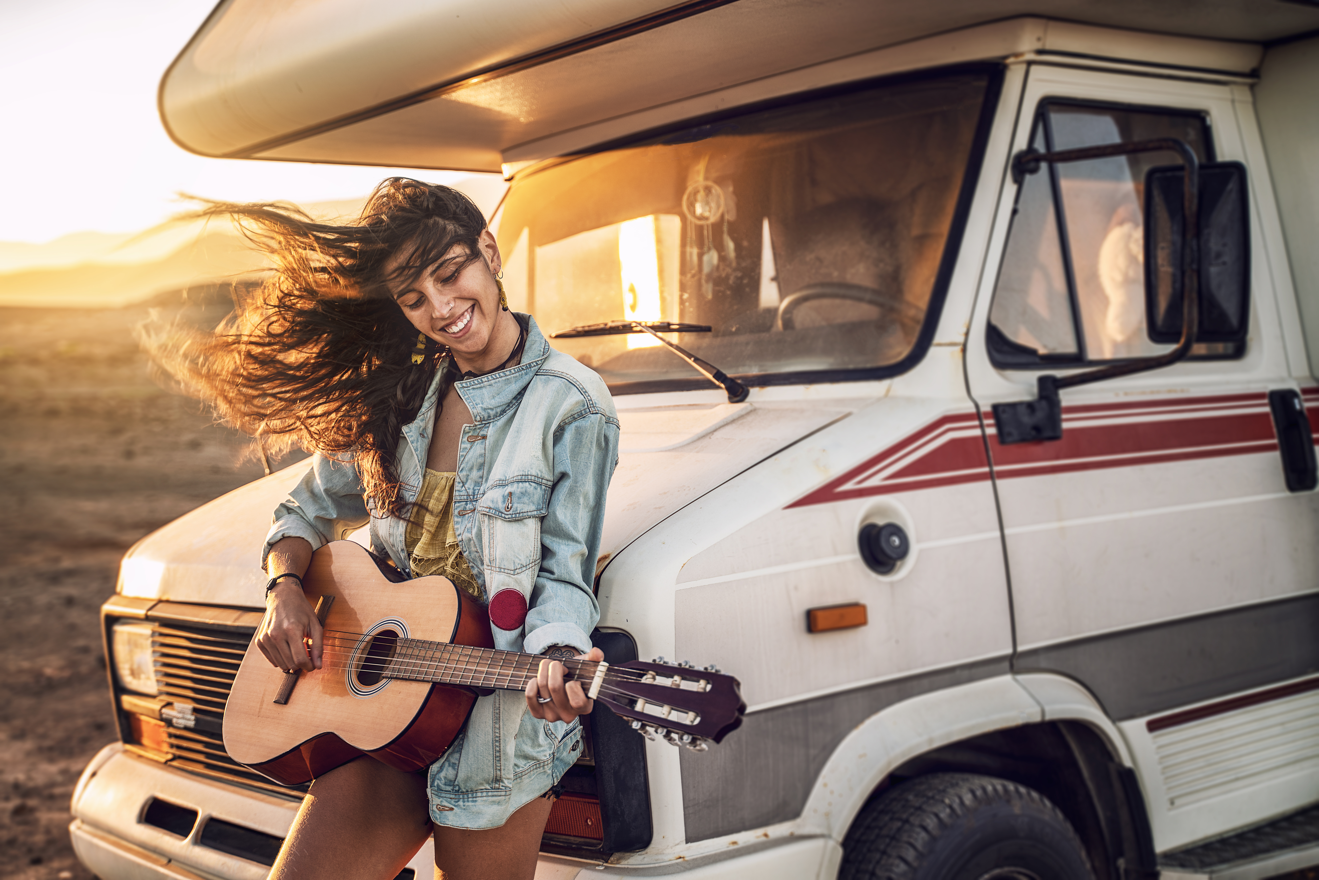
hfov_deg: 40.3
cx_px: 660
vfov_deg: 27.5
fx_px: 1795
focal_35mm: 49
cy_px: 440
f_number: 2.8
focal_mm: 49
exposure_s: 1/100
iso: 50
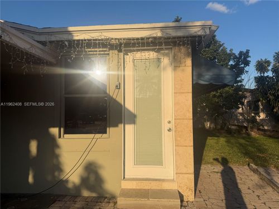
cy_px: 104
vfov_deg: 56.8
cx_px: 140
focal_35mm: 24
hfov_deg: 71.6
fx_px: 193
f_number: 1.78
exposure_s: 1/6711
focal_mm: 6.76
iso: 80
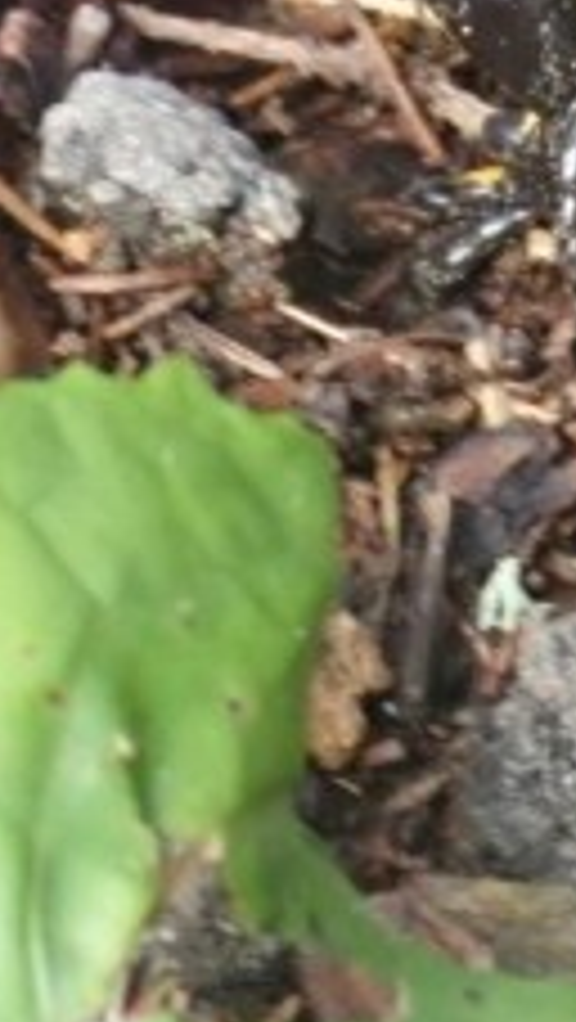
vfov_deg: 4.4
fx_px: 13334
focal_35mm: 492
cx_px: 140
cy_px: -239
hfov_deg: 2.5
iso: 250
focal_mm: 18
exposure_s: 1/100
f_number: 4.9
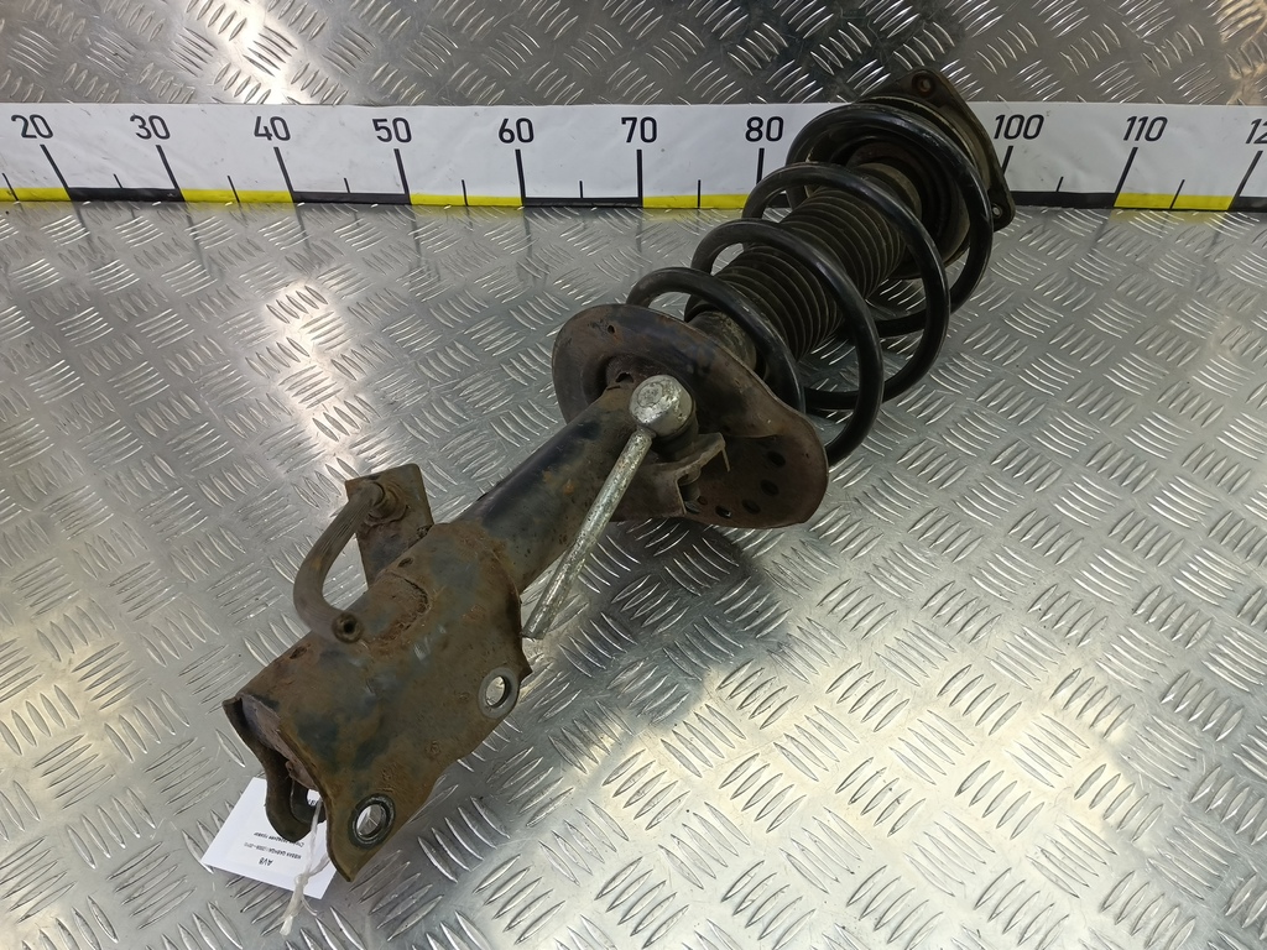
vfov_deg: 58.9
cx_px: 634
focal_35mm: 23
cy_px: 475
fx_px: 842
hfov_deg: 73.9
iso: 110
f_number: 1.6
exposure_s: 1/50
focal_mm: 4.11
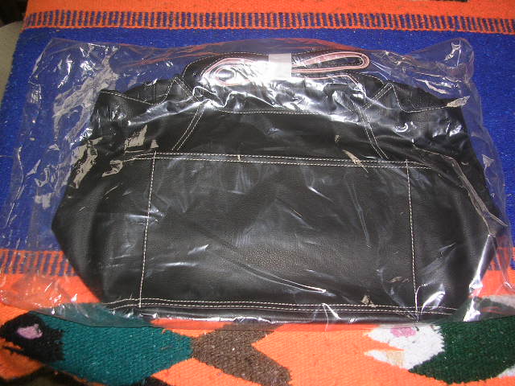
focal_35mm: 38
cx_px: 258
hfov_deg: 49.0
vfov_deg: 37.7
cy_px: 193
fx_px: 565
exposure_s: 1/60.1
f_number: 2.8
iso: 50
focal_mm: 5.8
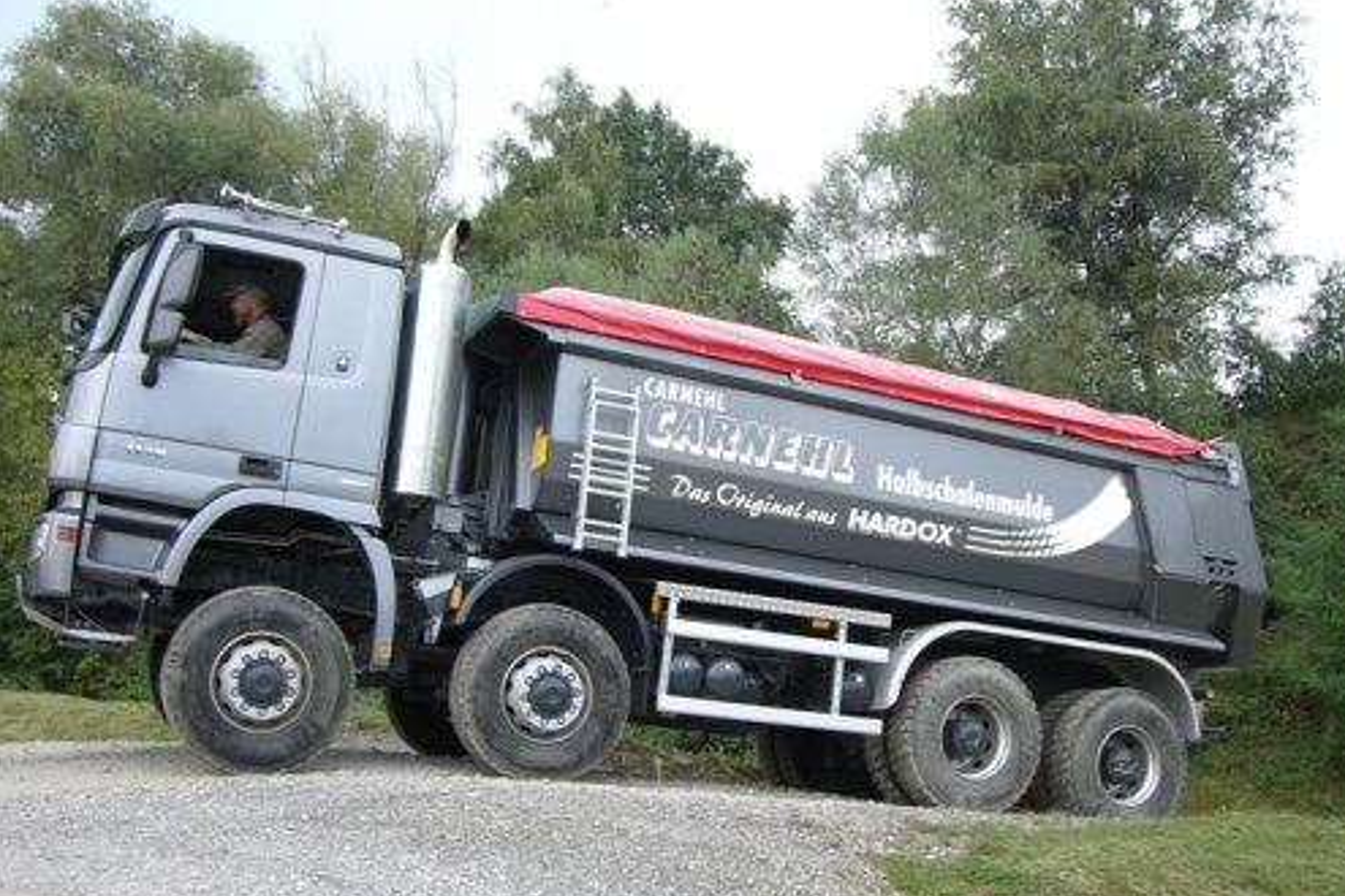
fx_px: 1606
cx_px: 682
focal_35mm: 43
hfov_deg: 45.4
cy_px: 524
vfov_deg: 31.1
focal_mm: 6.2
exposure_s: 1/320
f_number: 2.7
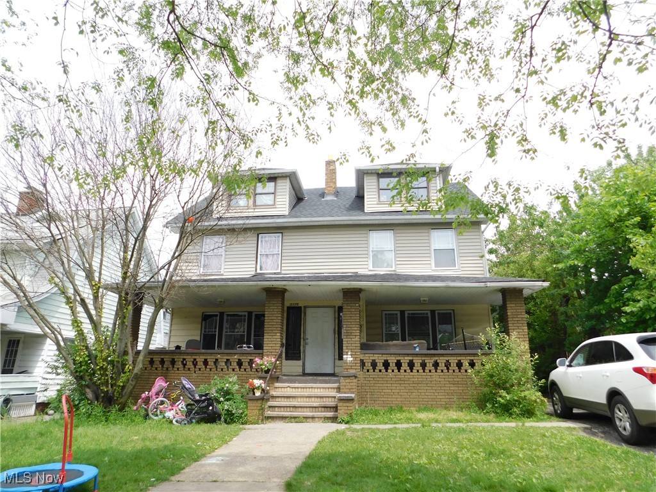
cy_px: 246
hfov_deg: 73.9
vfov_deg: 58.9
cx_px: 328
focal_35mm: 23
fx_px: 436
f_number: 3
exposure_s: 1/640
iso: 125
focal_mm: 4
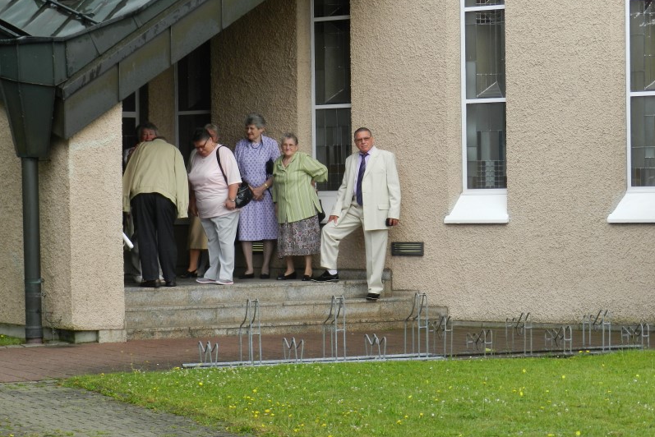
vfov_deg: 11.4
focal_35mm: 120
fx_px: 2184
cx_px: 328
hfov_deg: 17.1
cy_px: 213
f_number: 4.8
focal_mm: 20.5
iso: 160
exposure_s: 1/200
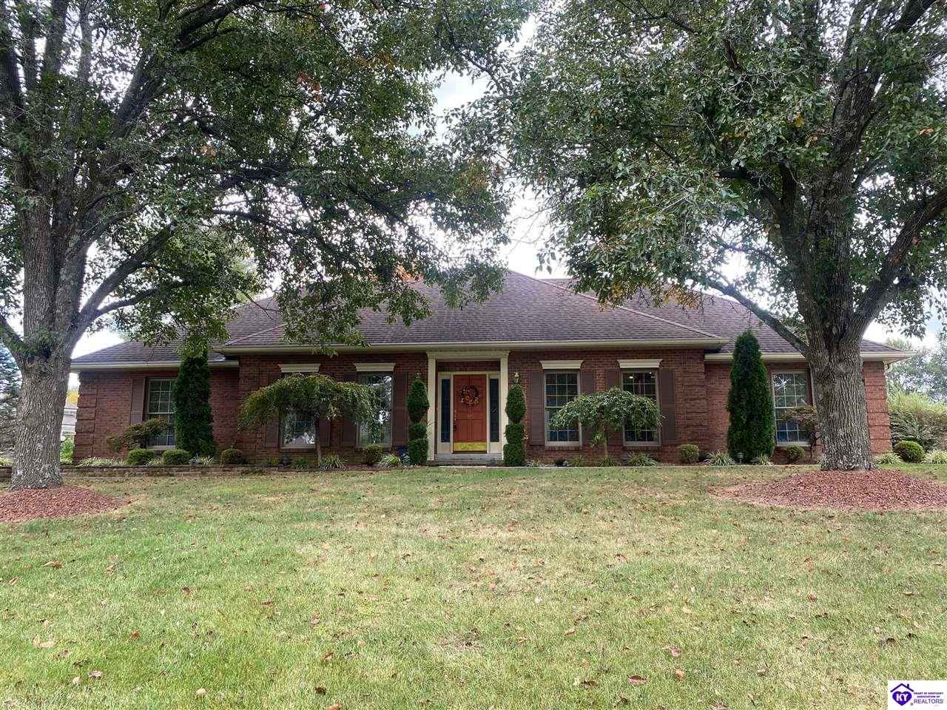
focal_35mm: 26
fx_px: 711
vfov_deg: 53.1
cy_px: 355
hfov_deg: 67.3
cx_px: 474
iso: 32
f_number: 1.8
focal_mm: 4.25
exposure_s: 1/176
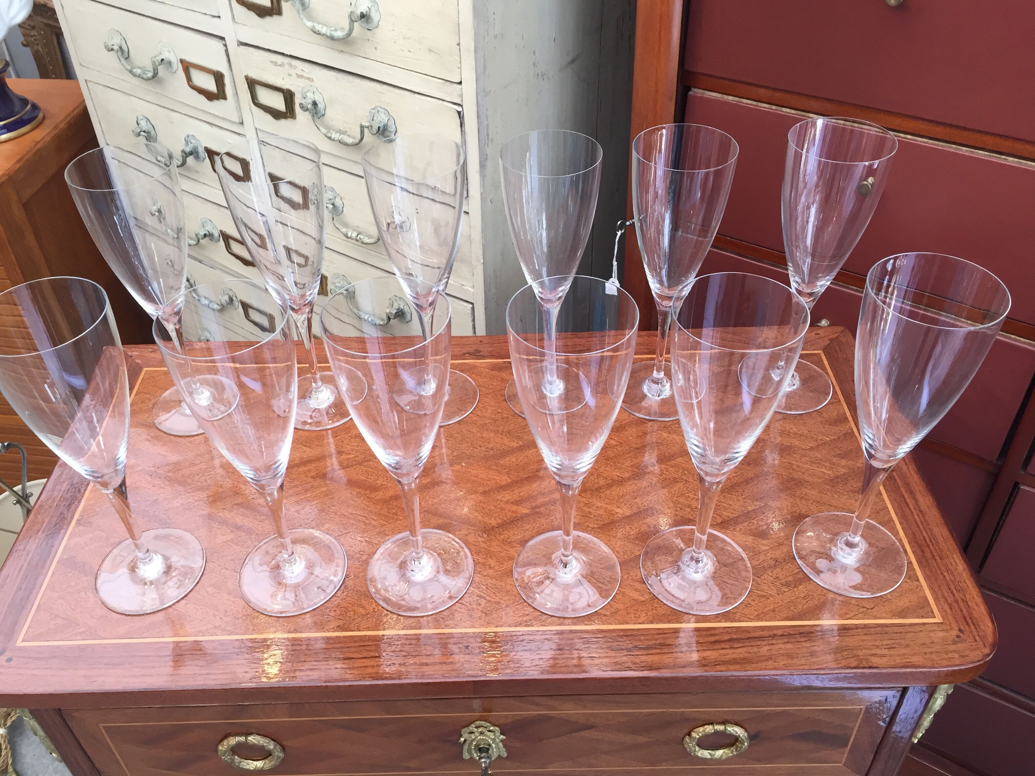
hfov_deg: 60.0
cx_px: 504
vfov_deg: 46.8
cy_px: 377
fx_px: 897
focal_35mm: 30
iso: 40
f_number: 2.2
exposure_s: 1/33
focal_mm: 4.15
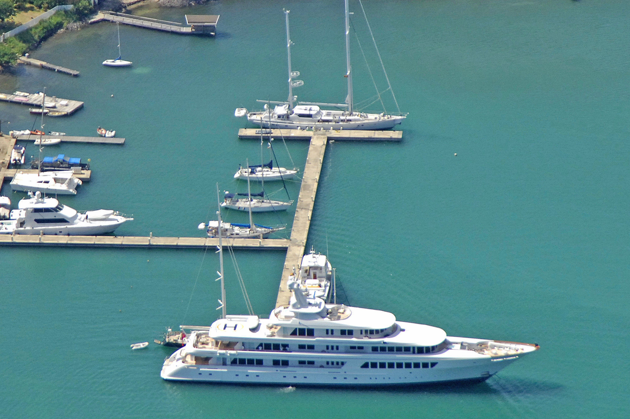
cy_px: 145
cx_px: 168
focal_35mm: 384
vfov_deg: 3.6
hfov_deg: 5.4
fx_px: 6718
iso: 400
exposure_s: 1/1600
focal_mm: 120
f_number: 5.6
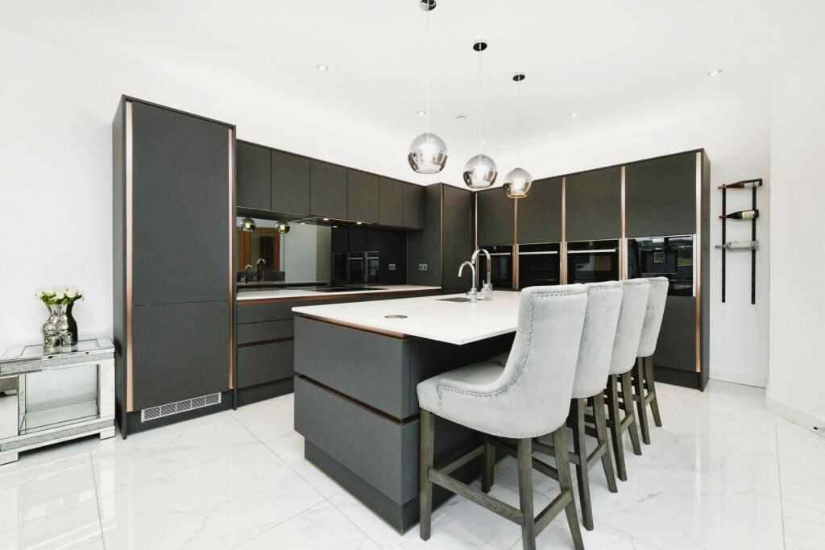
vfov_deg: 77.3
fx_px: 344
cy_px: 275
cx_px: 412
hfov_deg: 100.4
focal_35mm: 15
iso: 800
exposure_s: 1/60
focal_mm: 15
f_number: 10
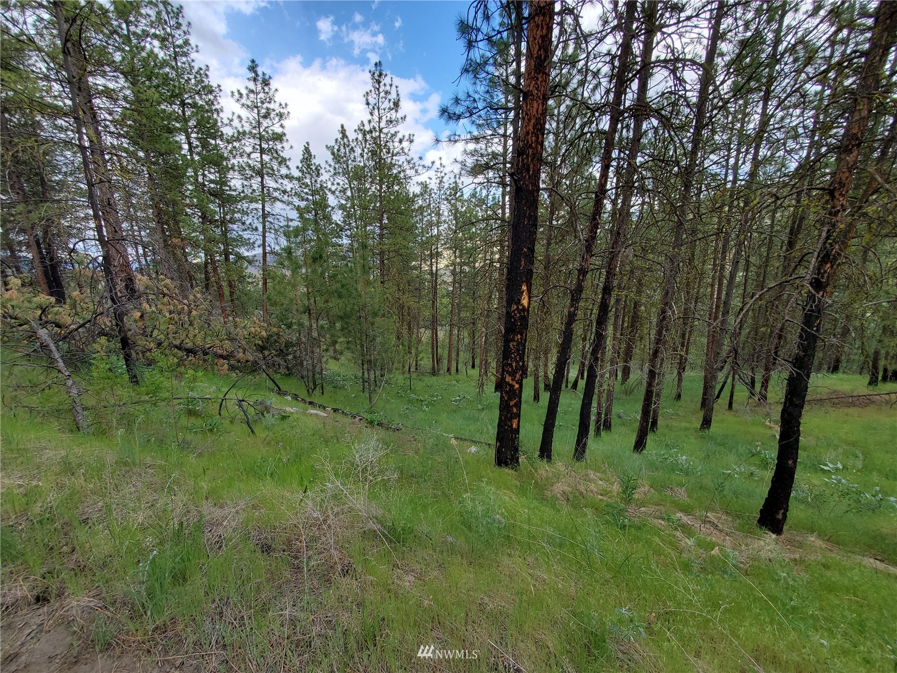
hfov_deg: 106.2
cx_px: 448
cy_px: 336
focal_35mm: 13
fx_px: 337
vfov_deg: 89.9
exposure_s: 1/332
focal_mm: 1.8
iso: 50
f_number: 2.2
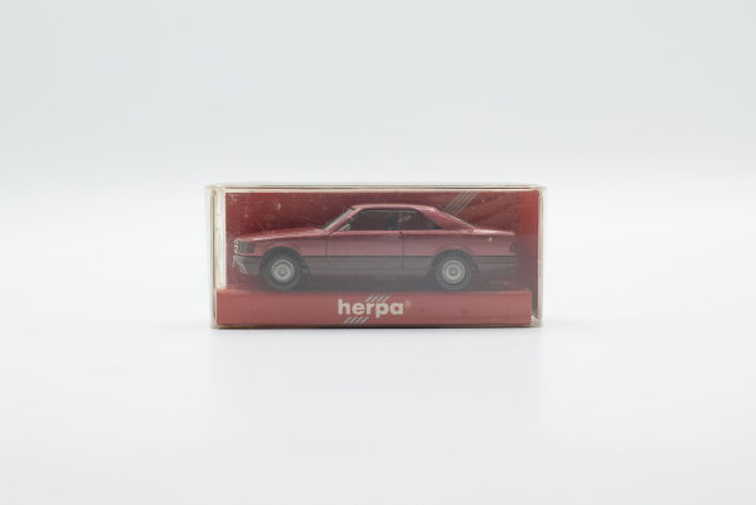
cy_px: 252
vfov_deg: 25.8
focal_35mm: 52
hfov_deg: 37.8
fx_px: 1103
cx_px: 378
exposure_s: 1/160
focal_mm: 35
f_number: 8
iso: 400
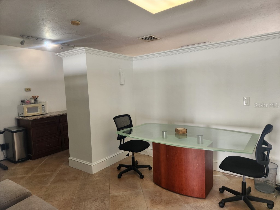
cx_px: 140
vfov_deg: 58.9
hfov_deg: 73.9
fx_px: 186
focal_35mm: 23
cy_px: 105
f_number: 1.8
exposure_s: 1/120
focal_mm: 5.4
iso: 64
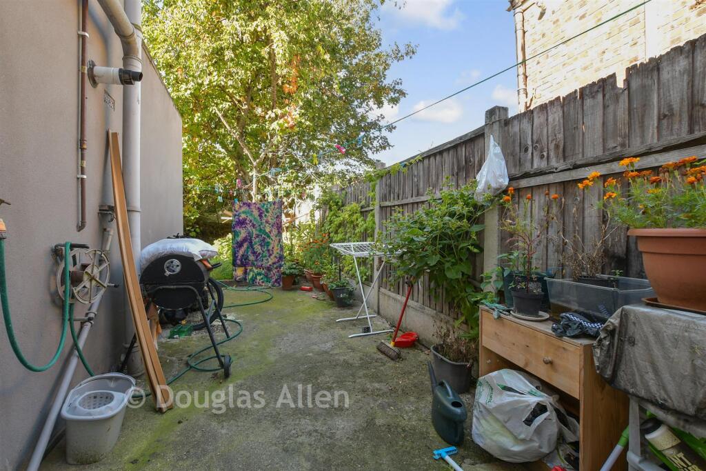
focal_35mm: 15
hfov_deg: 100.4
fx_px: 294
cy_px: 236
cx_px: 353
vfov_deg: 77.3
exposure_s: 1/15
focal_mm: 10
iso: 80
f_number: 8
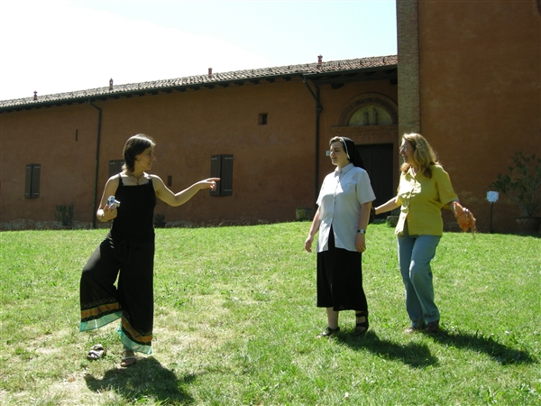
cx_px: 270
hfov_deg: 51.4
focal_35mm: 36
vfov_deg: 39.7
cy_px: 203
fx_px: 563
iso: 64
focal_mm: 7.5
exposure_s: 1/137
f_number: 4.8
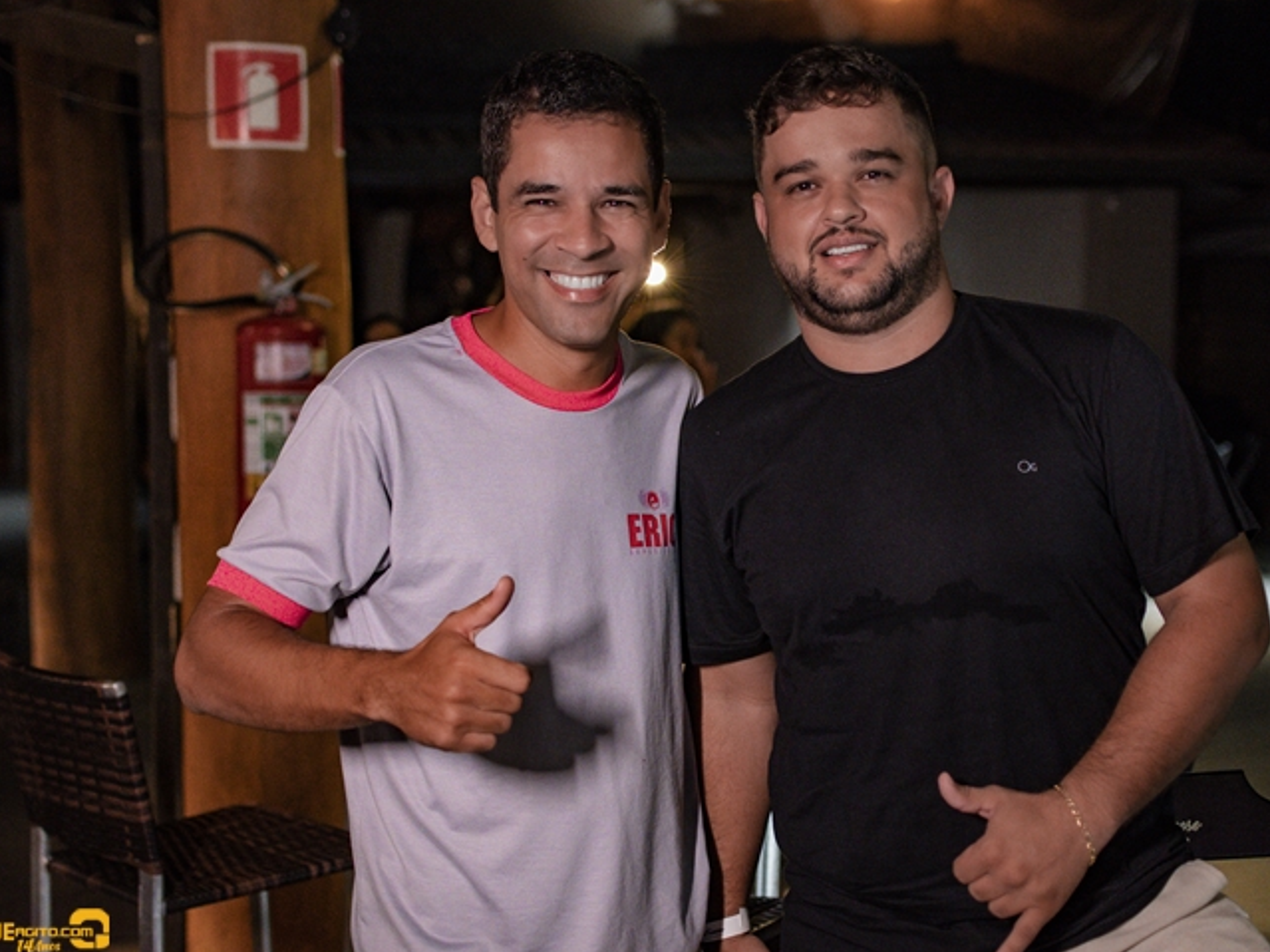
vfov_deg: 25.0
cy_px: 481
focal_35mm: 59
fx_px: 2148
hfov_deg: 32.9
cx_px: 687
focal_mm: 35
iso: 2500
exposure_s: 1/400
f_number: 2.2
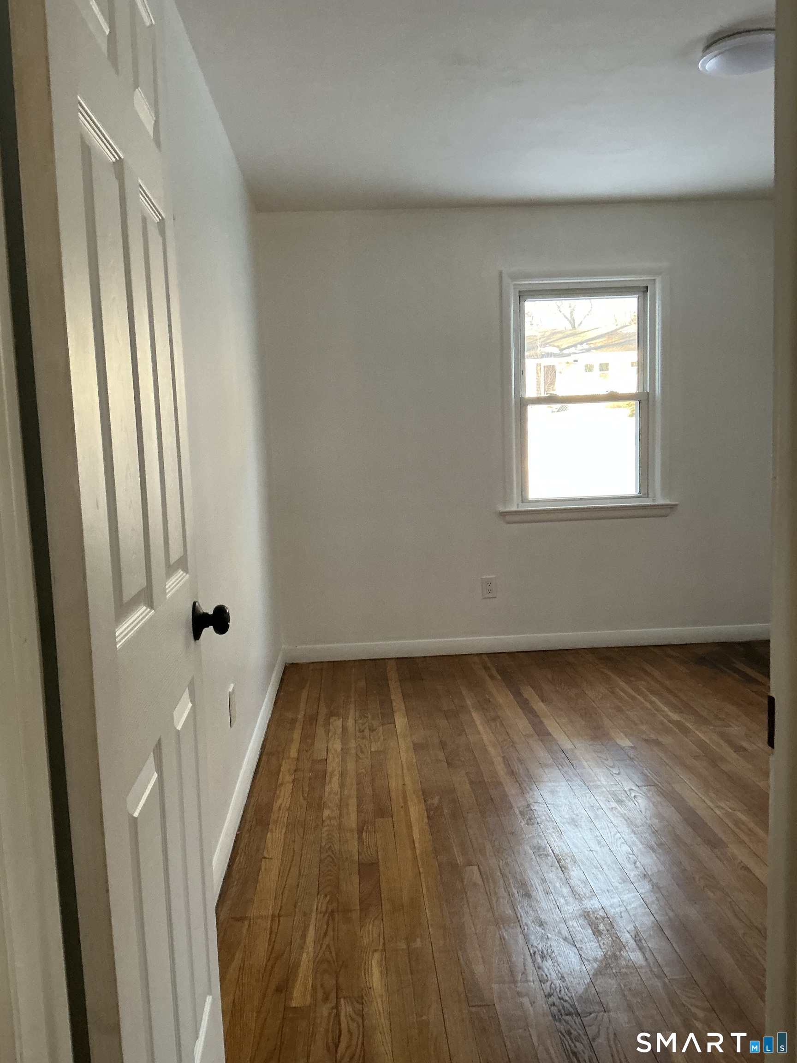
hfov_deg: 49.7
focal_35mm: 28
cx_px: 398
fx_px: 860
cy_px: 532
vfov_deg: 63.4
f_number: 1.8
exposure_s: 1/60
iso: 200
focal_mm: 3
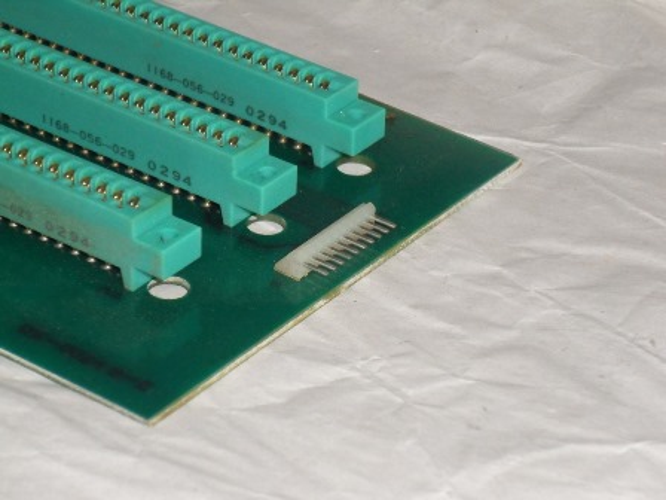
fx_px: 2694
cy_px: 250
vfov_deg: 10.6
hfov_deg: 14.1
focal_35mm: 140
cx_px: 333
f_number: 16.4
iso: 320
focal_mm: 25
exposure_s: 1/60
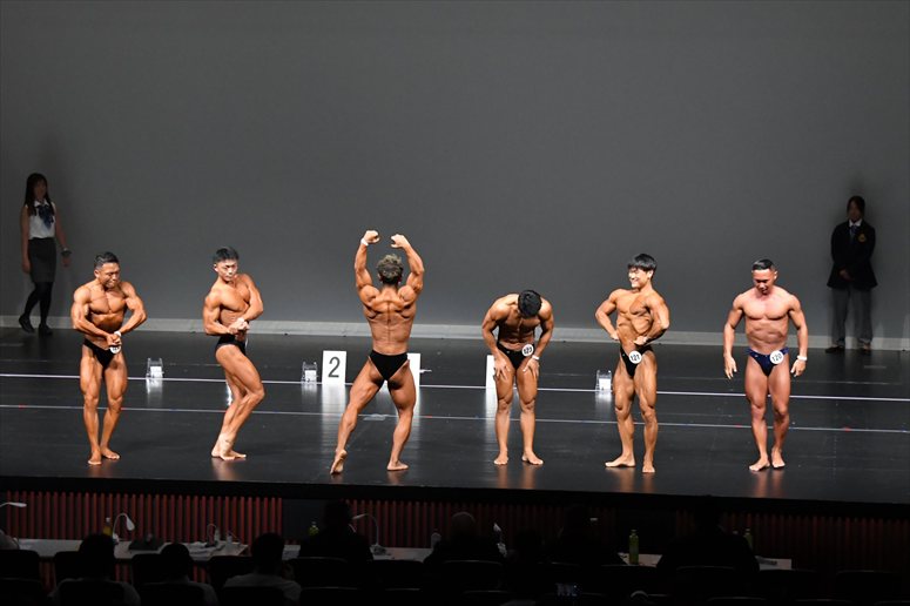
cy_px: 303
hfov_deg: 16.1
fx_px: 3209
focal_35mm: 127
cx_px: 455
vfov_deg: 10.8
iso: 5000
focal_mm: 85
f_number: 5.6
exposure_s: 1/400
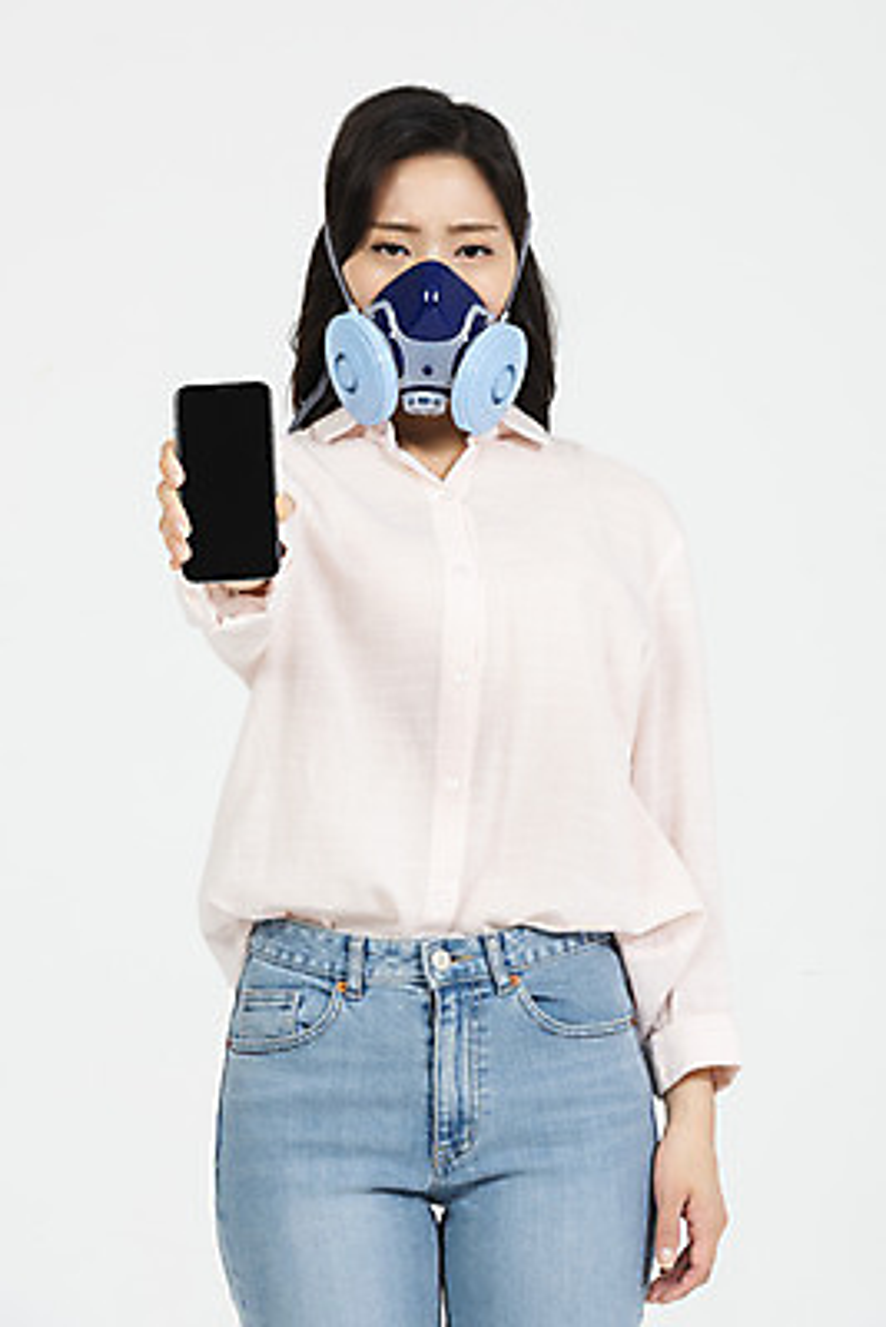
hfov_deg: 8.3
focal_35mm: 165
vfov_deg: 12.4
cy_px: 664
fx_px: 6086
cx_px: 443
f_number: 13
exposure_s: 1/125
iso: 100
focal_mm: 165
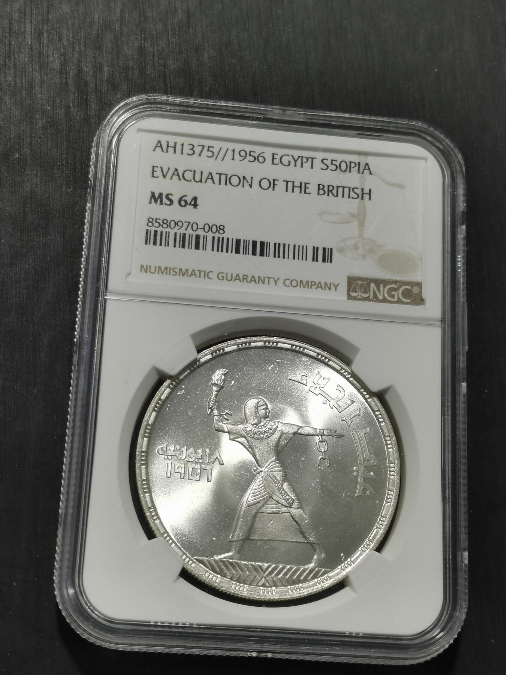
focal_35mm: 61
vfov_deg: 31.7
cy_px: 338
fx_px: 1189
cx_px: 253
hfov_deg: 24.0
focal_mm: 5.58
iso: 50
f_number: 1.8
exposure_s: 1/90
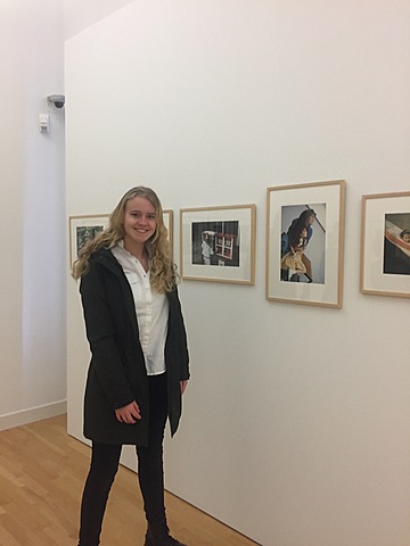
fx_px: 458
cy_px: 273
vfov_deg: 61.7
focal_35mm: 29
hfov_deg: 48.2
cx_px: 205
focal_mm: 4.15
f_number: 2.2
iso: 160
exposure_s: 1/33
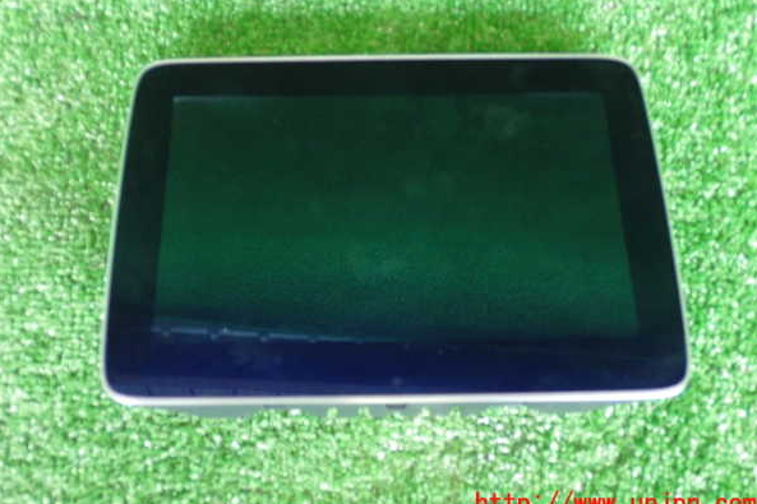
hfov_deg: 48.5
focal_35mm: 40
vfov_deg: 33.4
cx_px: 380
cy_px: 233
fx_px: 841
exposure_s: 1/13
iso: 800
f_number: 2.7
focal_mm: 6.83
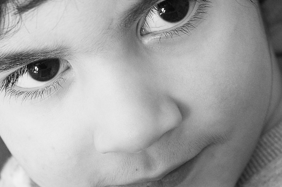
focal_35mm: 189
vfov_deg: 7.2
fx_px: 1478
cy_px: 47
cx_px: 133
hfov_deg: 10.9
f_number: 4
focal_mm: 50
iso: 1250
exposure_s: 1/100
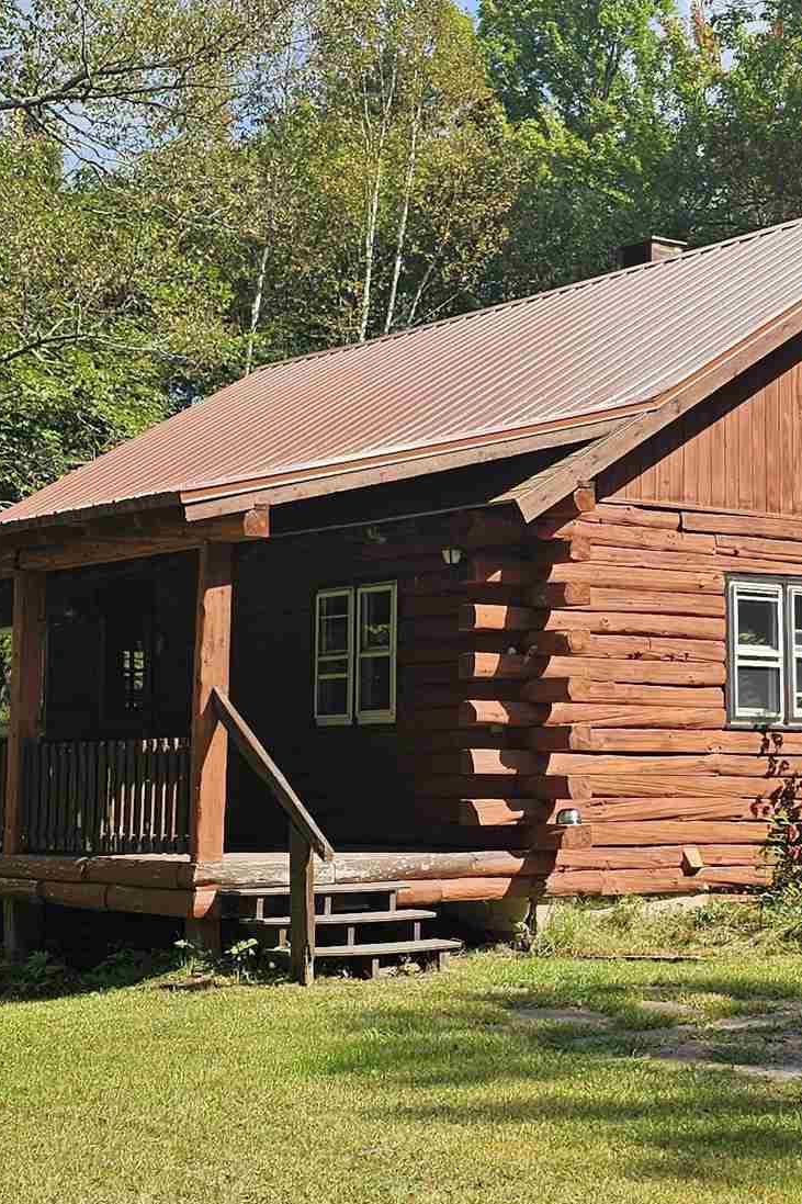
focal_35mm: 67
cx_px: 573
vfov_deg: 30.1
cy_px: 580
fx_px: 2239
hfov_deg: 20.2
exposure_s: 1/617
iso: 10
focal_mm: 6.3
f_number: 1.7
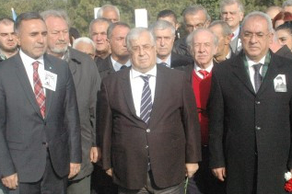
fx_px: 600
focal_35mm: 74
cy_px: 122
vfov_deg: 18.4
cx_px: 163
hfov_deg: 27.3
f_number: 14
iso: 1600
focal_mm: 28
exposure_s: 1/800
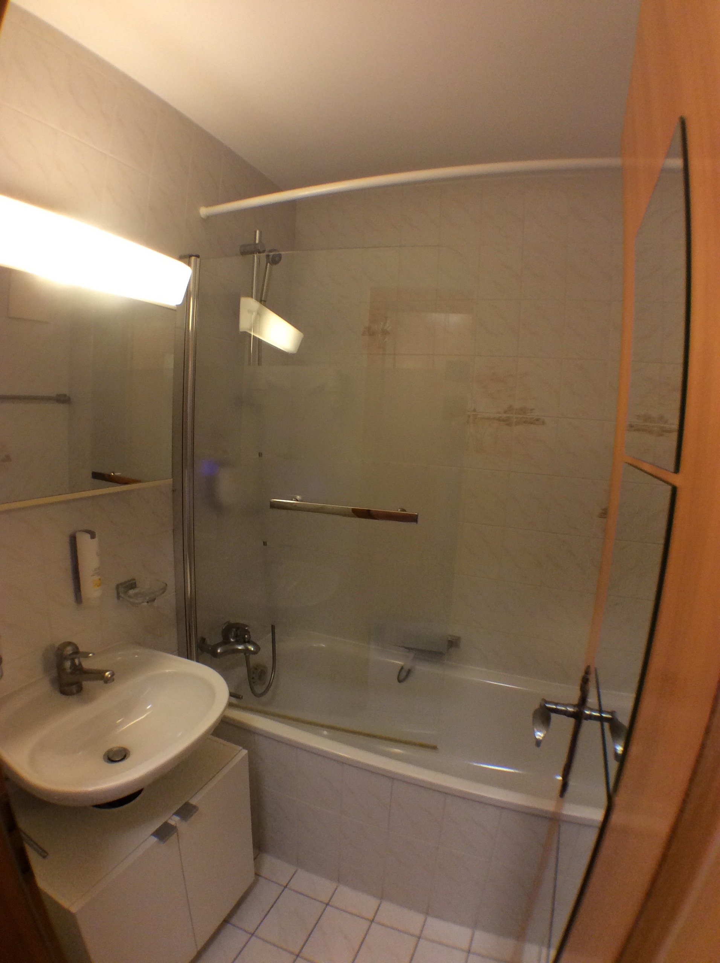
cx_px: 360
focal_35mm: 32
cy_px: 482
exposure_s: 1/25
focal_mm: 3.3
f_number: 2.4
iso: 80
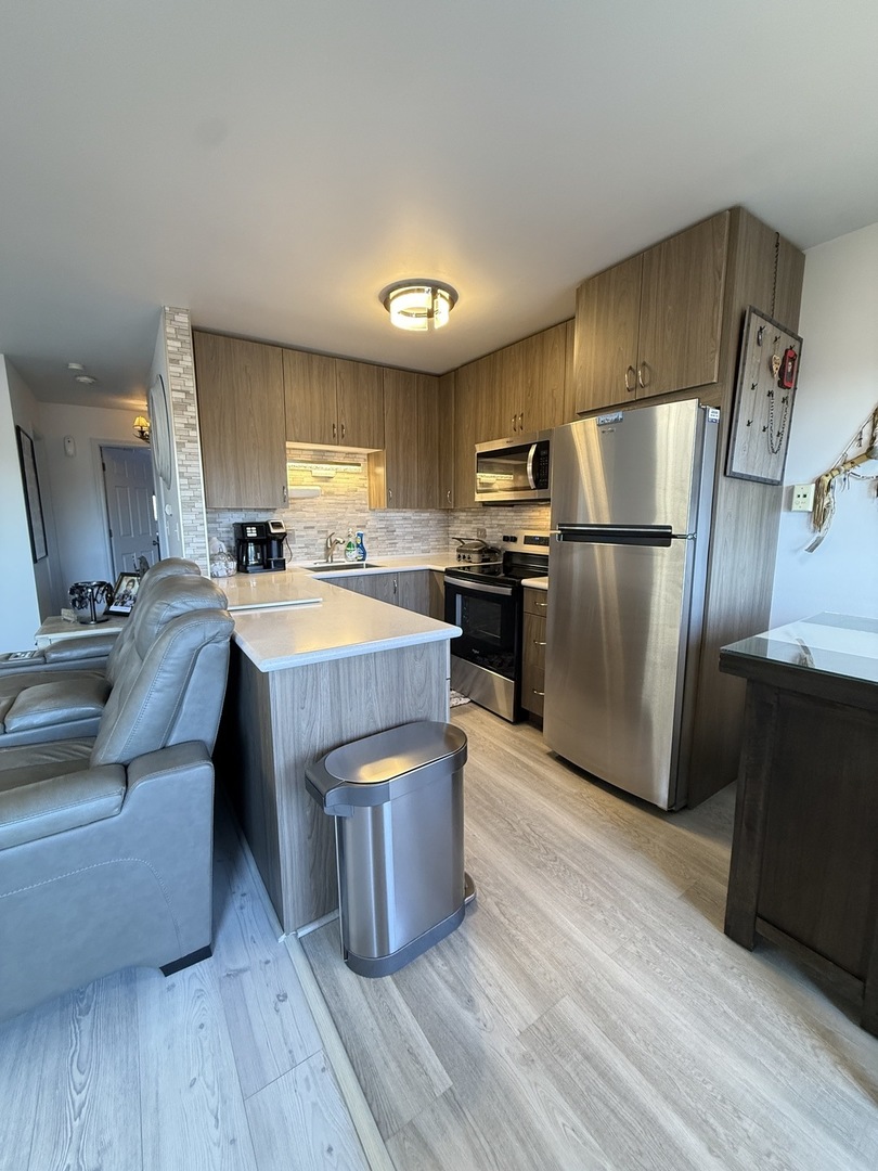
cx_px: 439
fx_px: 473
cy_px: 586
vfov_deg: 102.1
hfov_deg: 85.7
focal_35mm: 14
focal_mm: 2.22
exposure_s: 1/120
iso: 400
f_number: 2.2
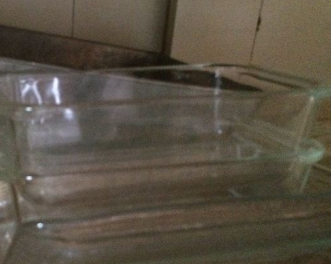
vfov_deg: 29.1
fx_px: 509
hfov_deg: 34.7
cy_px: 154
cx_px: 58
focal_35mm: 52
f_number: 2.2
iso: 1600
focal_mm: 4.12
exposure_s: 1/15
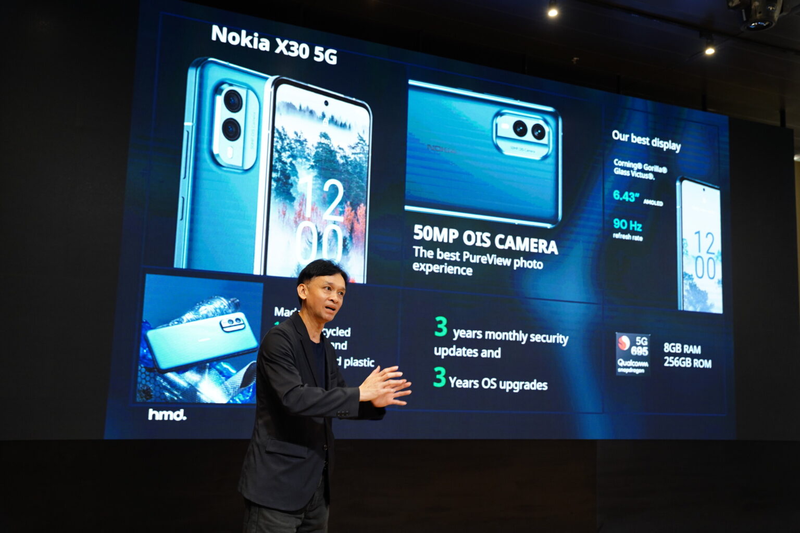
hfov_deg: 53.1
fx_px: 800
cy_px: 266
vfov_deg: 36.9
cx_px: 400
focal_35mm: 36
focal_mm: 36
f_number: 3.5
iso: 1250
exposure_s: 1/60
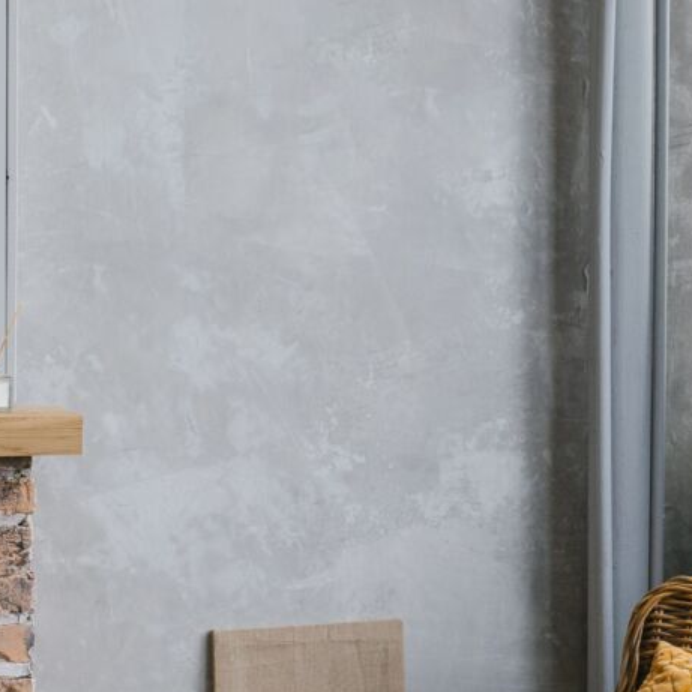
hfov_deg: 15.0
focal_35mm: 116
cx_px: 437
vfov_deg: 15.0
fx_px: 2624
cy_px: 209
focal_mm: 35
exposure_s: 1/160
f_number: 4
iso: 320
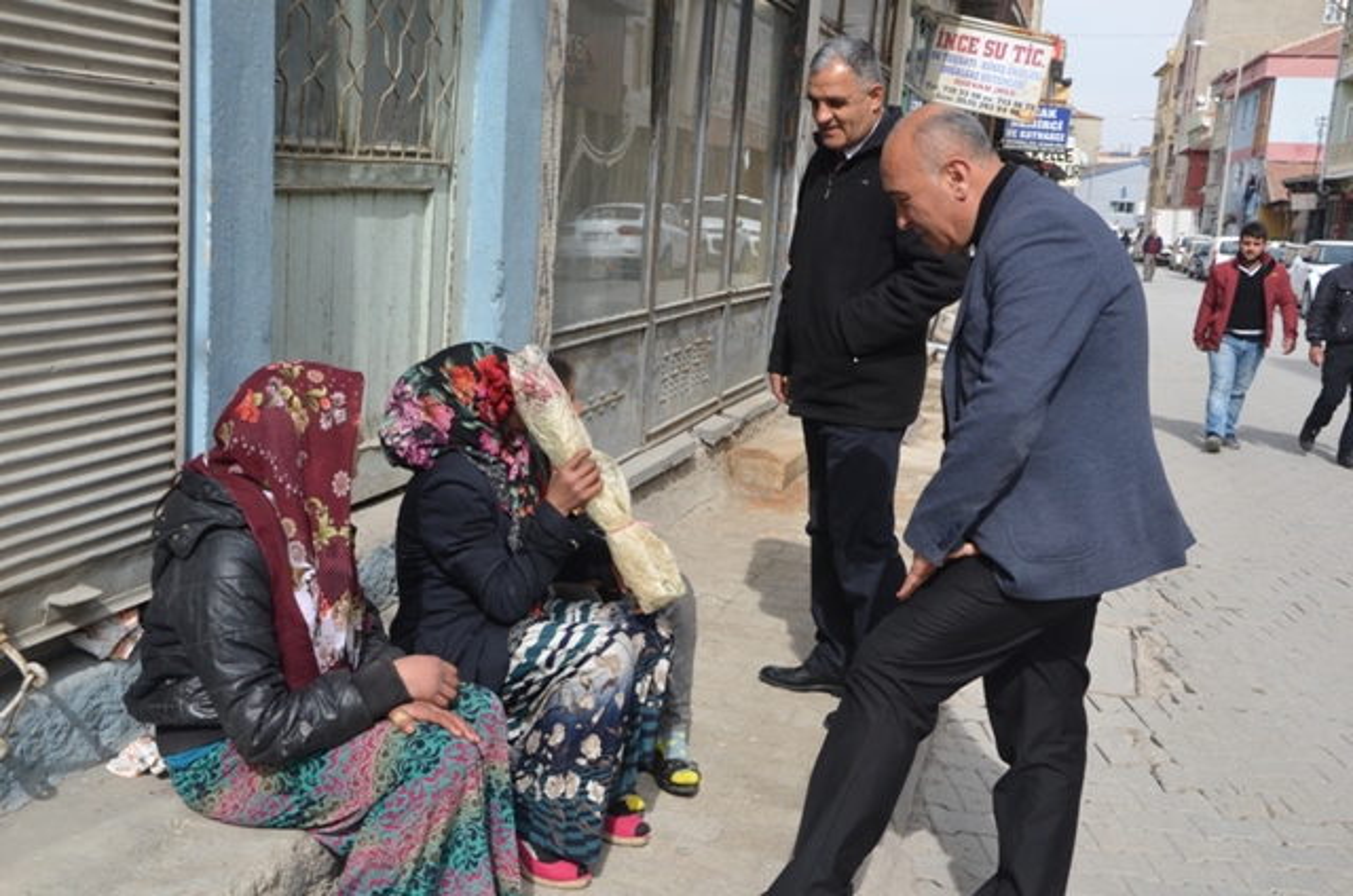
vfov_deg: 34.1
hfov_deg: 49.6
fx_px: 1463
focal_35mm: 39
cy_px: 448
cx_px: 676
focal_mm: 26
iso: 180
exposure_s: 1/250
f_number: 8
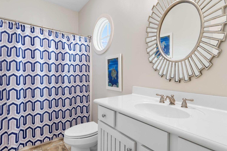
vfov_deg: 67.3
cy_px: 71
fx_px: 113
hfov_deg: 90.0
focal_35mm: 18
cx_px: 117
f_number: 4.8
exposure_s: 1/4
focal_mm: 11.5
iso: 100
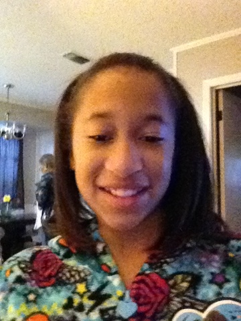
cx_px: 120
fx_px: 325
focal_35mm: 35
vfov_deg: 52.6
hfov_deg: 40.7
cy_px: 160
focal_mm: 1.85
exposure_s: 1/15
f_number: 2.4
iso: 2000
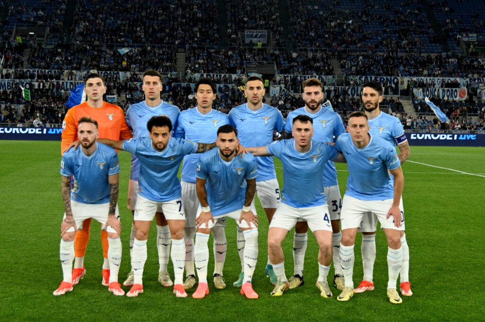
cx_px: 242
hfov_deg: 39.6
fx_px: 673
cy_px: 161
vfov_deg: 26.9
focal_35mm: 50
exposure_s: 1/1000
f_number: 4
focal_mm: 50
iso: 2000
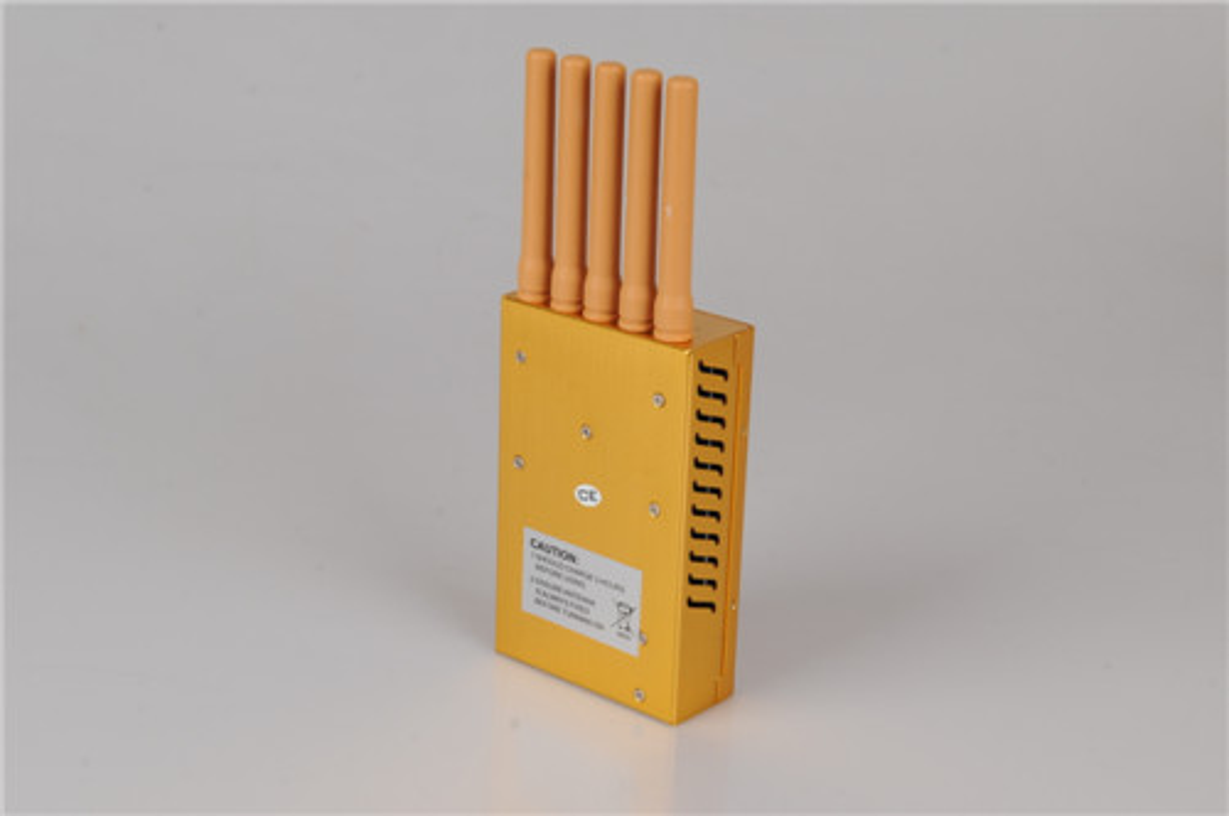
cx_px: 614
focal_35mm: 66
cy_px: 408
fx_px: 2250
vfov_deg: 20.6
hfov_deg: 30.5
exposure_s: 1/160
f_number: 13
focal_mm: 44
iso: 200
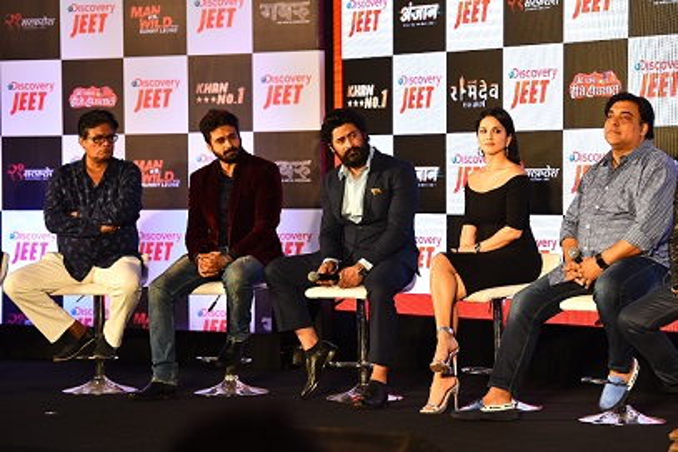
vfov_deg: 11.0
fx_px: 2353
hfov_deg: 16.4
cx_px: 339
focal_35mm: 125
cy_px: 226
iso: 1000
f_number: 4
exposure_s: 1/200
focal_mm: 125
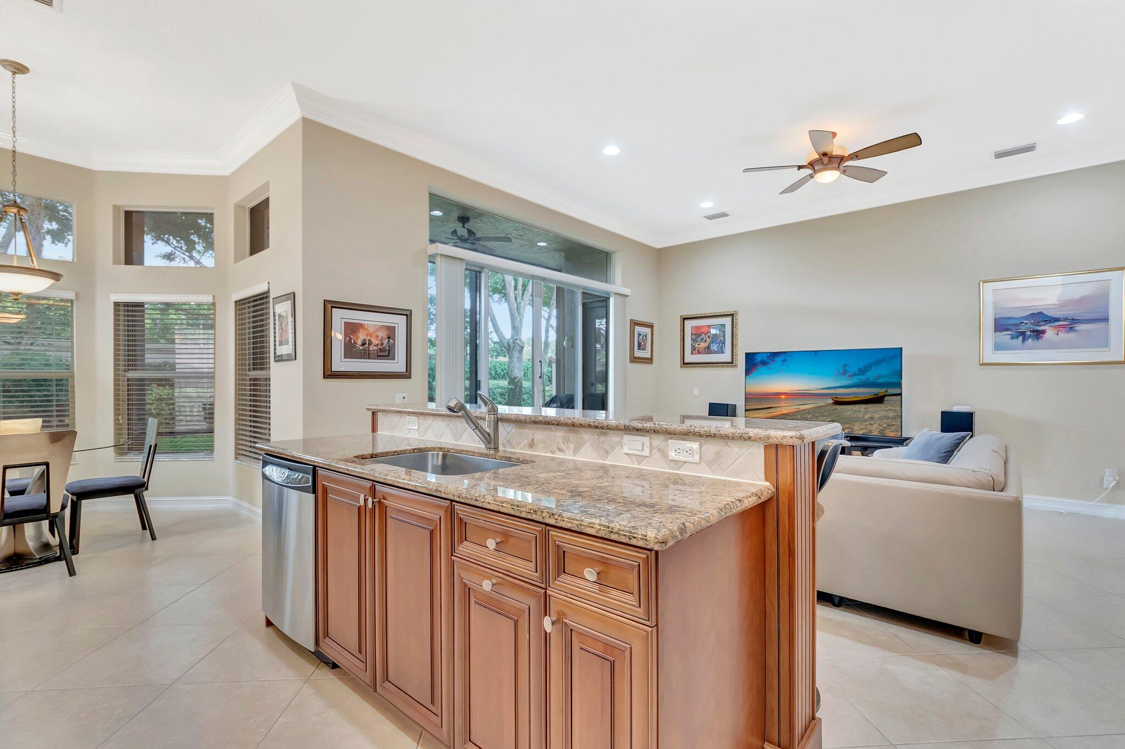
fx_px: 468
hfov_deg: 100.4
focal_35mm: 15
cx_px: 562
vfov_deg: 77.3
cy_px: 374
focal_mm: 10
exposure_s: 1/3.33
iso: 640
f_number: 8
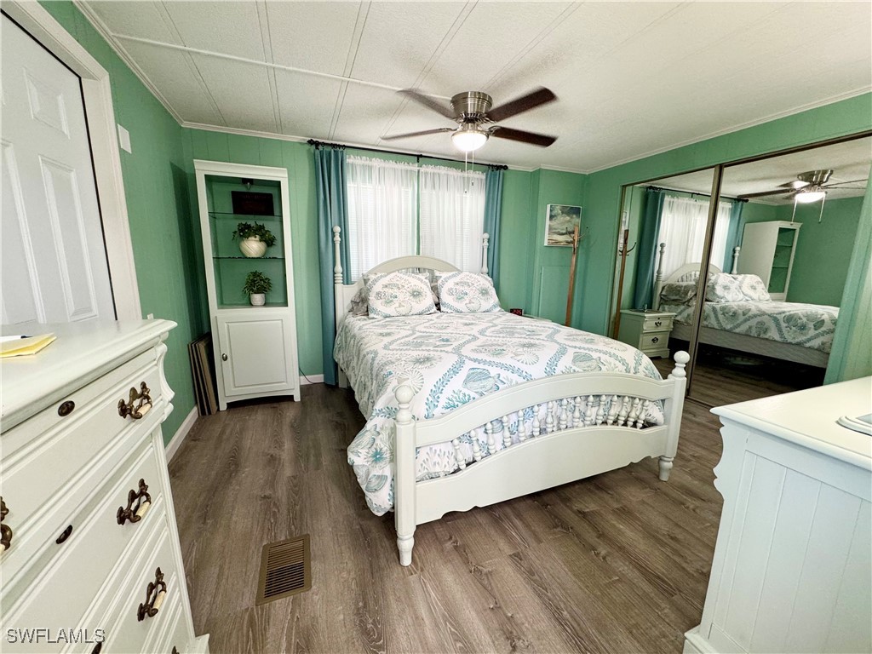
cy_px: 327
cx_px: 436
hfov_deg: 102.1
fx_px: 353
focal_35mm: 14
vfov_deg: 85.7
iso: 200
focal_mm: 2.22
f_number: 2.2
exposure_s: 1/60
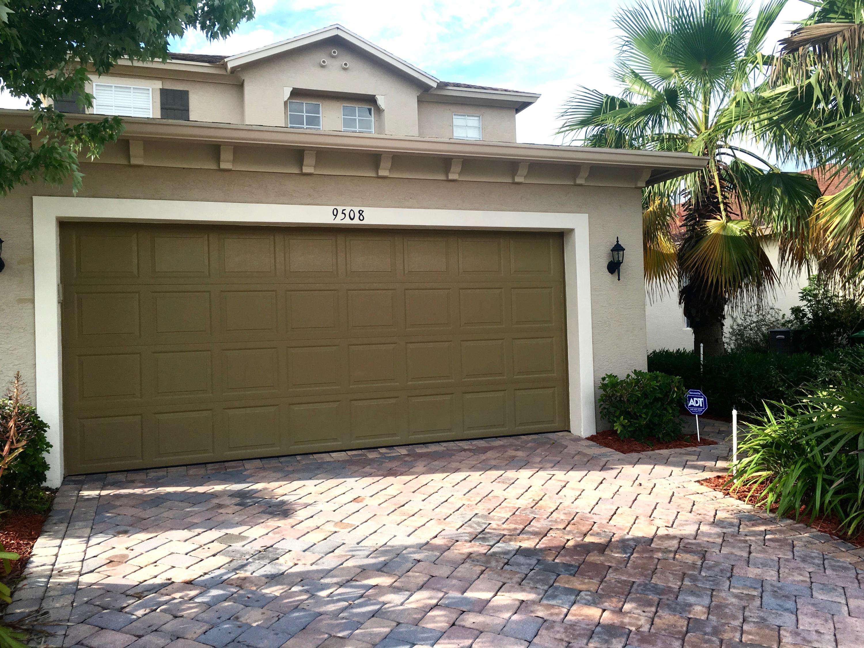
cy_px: 324
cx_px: 432
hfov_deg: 61.7
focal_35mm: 29
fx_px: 724
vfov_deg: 48.2
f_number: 2.2
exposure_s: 1/452
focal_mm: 4.15
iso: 25
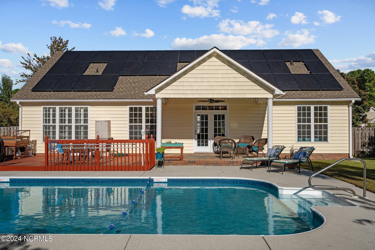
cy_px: 125
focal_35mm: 31
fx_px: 323
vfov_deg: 42.3
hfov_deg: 60.3
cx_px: 188
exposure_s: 1/5000
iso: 200
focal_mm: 31
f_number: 4
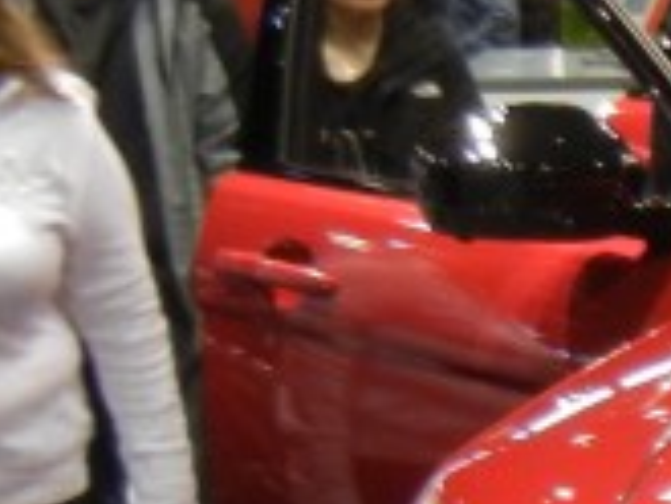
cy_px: 581
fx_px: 3608
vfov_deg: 7.9
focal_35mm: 186
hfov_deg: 9.7
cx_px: 1456
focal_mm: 5.4
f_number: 3.5
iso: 400
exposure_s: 1/55.5
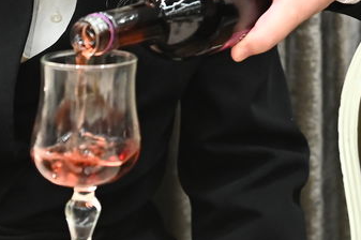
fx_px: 1332
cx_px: 502
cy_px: -172
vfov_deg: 9.8
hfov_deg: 14.6
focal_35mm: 133
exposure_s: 1/200
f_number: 3.5
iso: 3200
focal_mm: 32
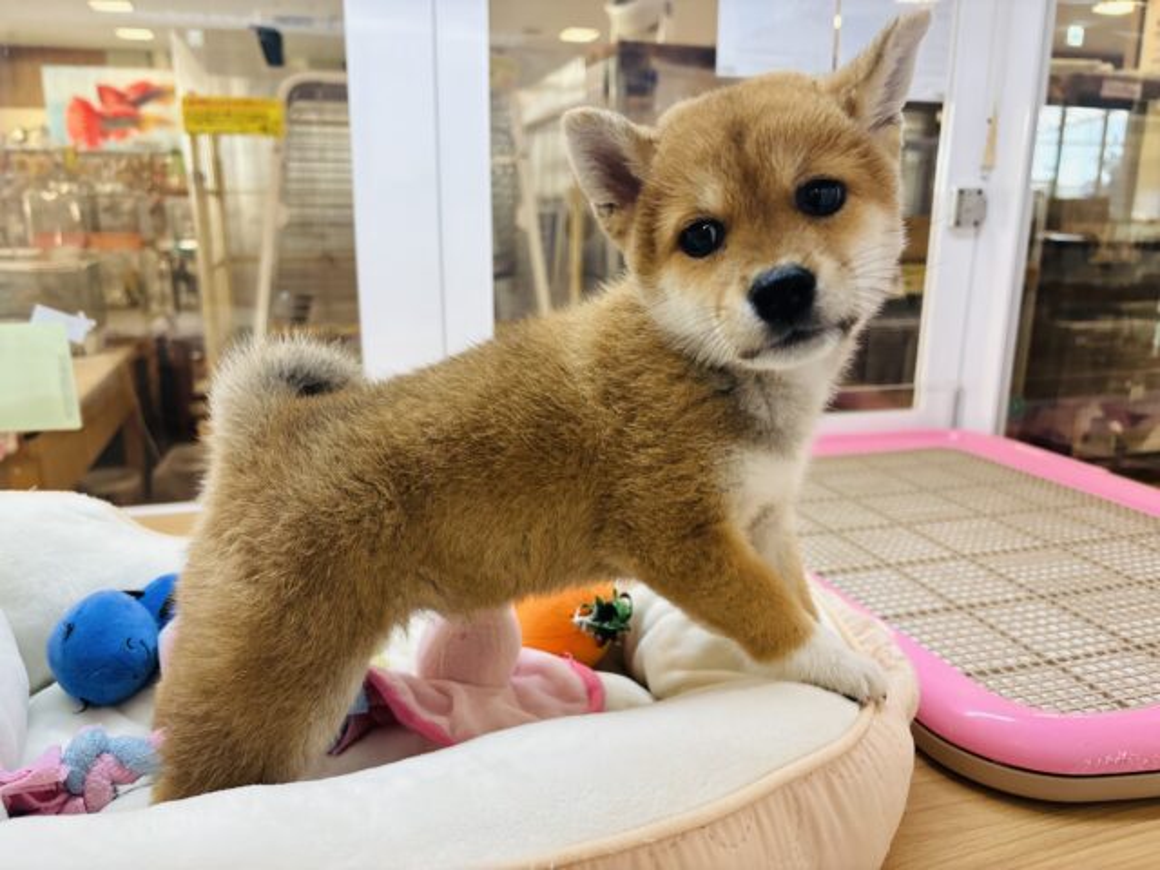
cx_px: 580
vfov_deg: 53.1
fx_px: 871
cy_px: 435
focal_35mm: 26
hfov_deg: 67.3
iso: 80
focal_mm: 5.96
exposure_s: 1/100
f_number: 1.6
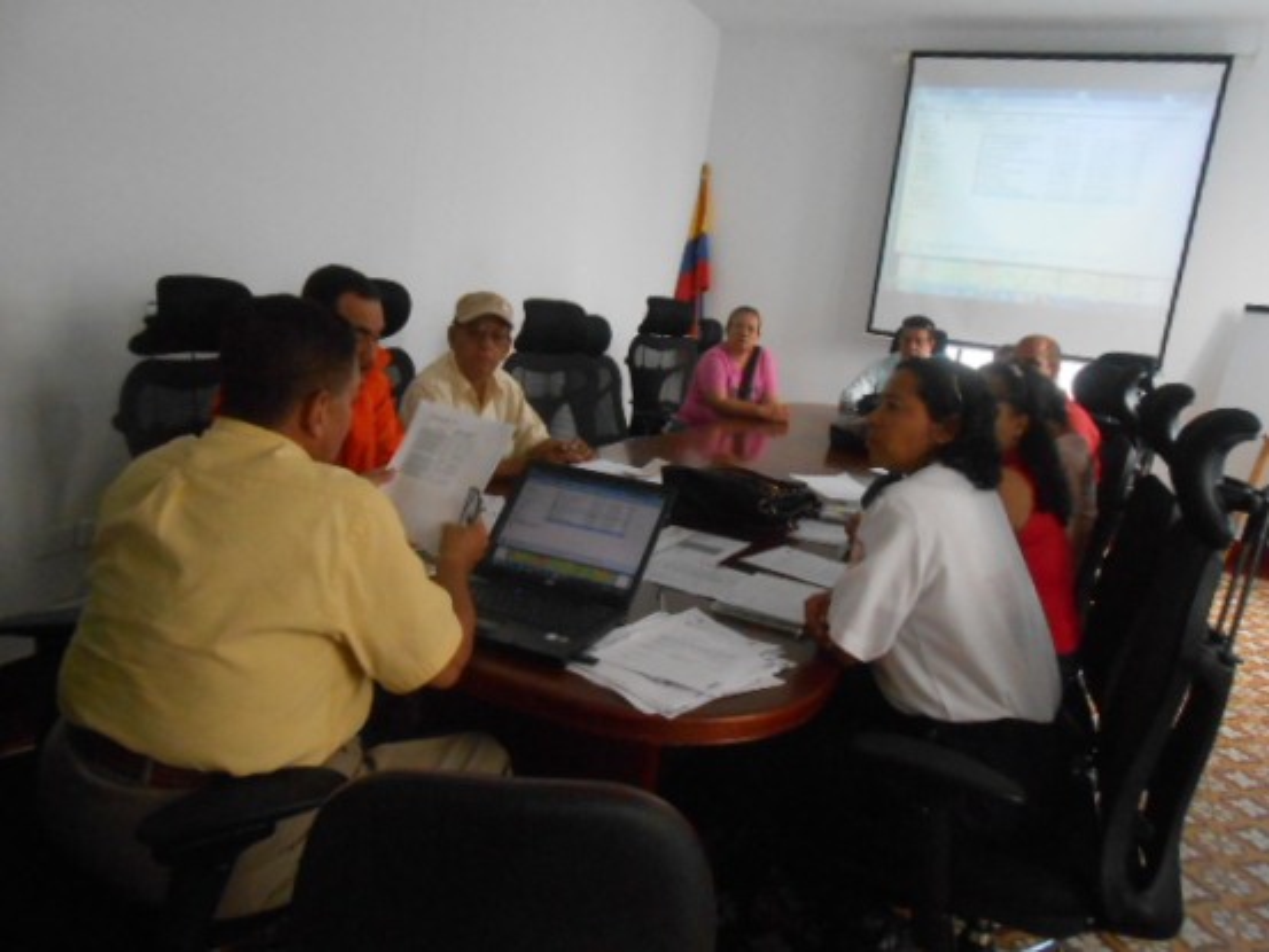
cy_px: 476
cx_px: 634
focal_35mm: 26
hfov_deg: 67.3
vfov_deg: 53.1
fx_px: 953
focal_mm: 4.6
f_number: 3.5
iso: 800
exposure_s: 1/80
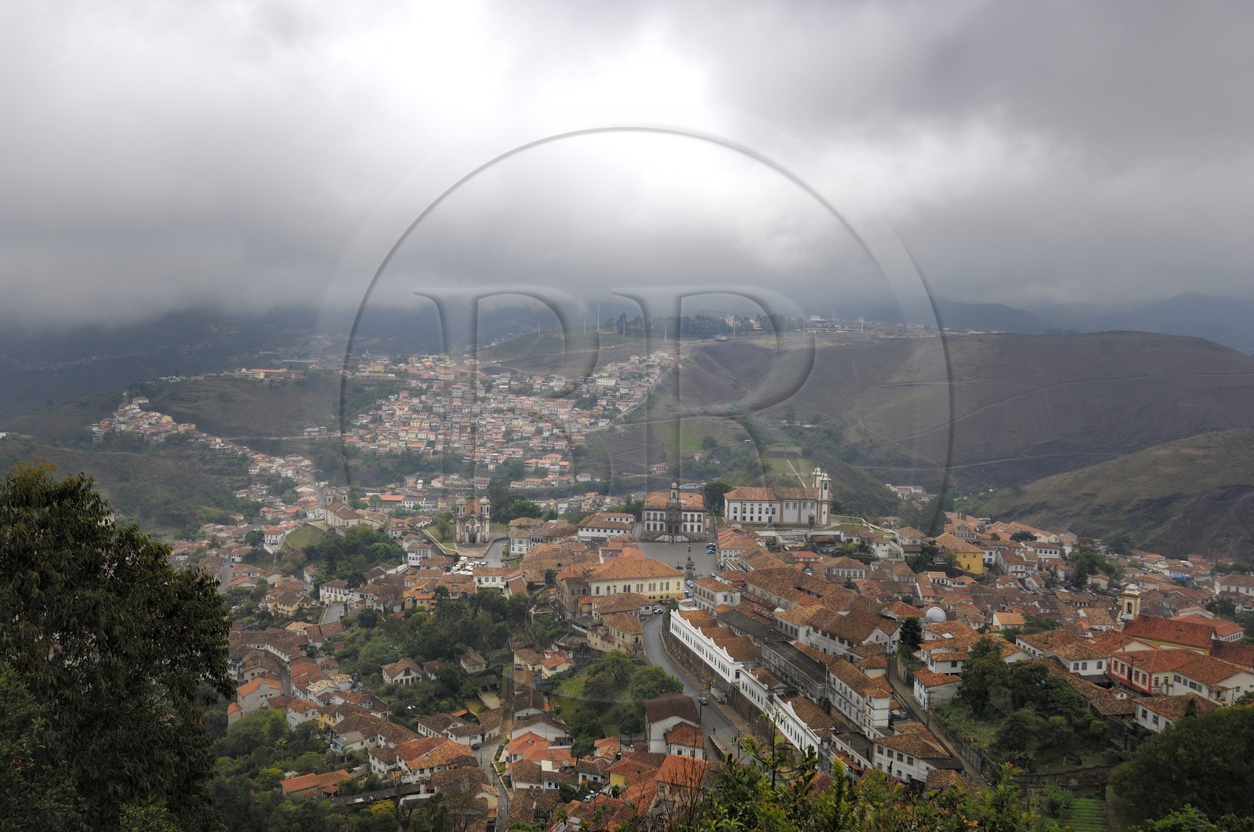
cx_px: 627
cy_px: 416
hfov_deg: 62.0
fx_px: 1044
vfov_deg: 43.5
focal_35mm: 30
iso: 100
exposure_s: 1/80
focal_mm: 20
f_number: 8
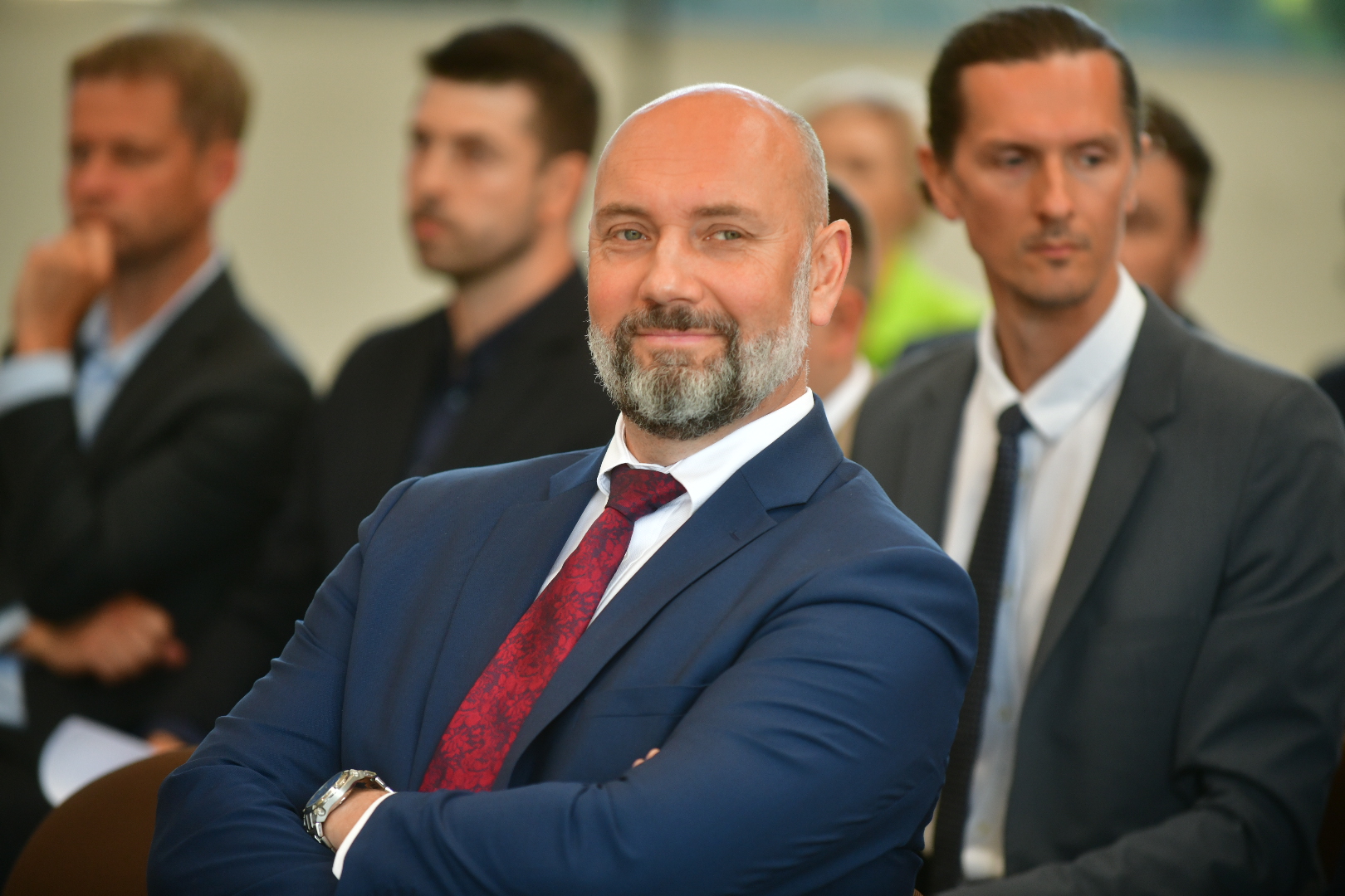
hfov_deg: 10.3
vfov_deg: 6.9
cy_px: 448
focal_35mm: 200
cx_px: 672
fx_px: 7472
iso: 360
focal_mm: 200
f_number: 2.8
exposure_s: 1/250
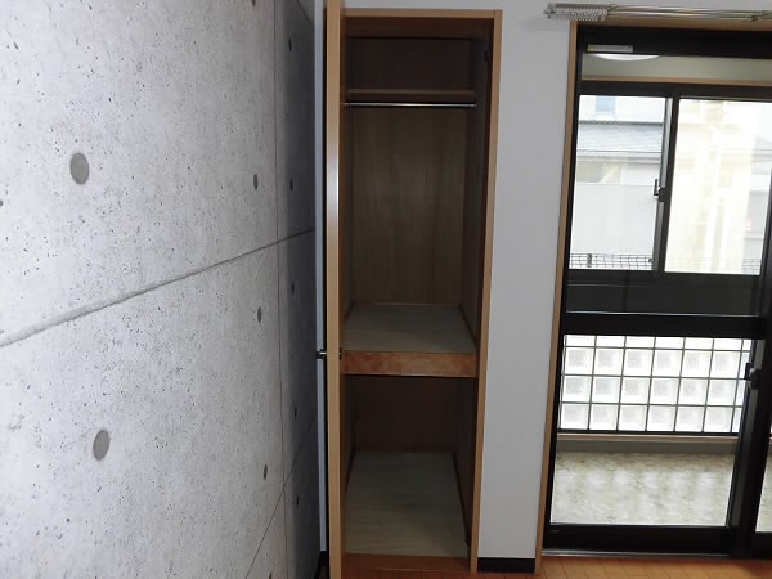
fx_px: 535
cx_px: 386
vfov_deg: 56.8
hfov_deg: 71.6
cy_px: 290
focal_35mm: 24
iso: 100
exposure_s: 1/40
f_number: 3.1
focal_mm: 4.3
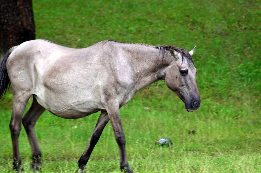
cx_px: 130
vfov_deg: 4.1
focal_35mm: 330
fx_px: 2387
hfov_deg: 6.3
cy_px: 86
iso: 400
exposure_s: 1/60
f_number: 5.3
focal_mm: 220
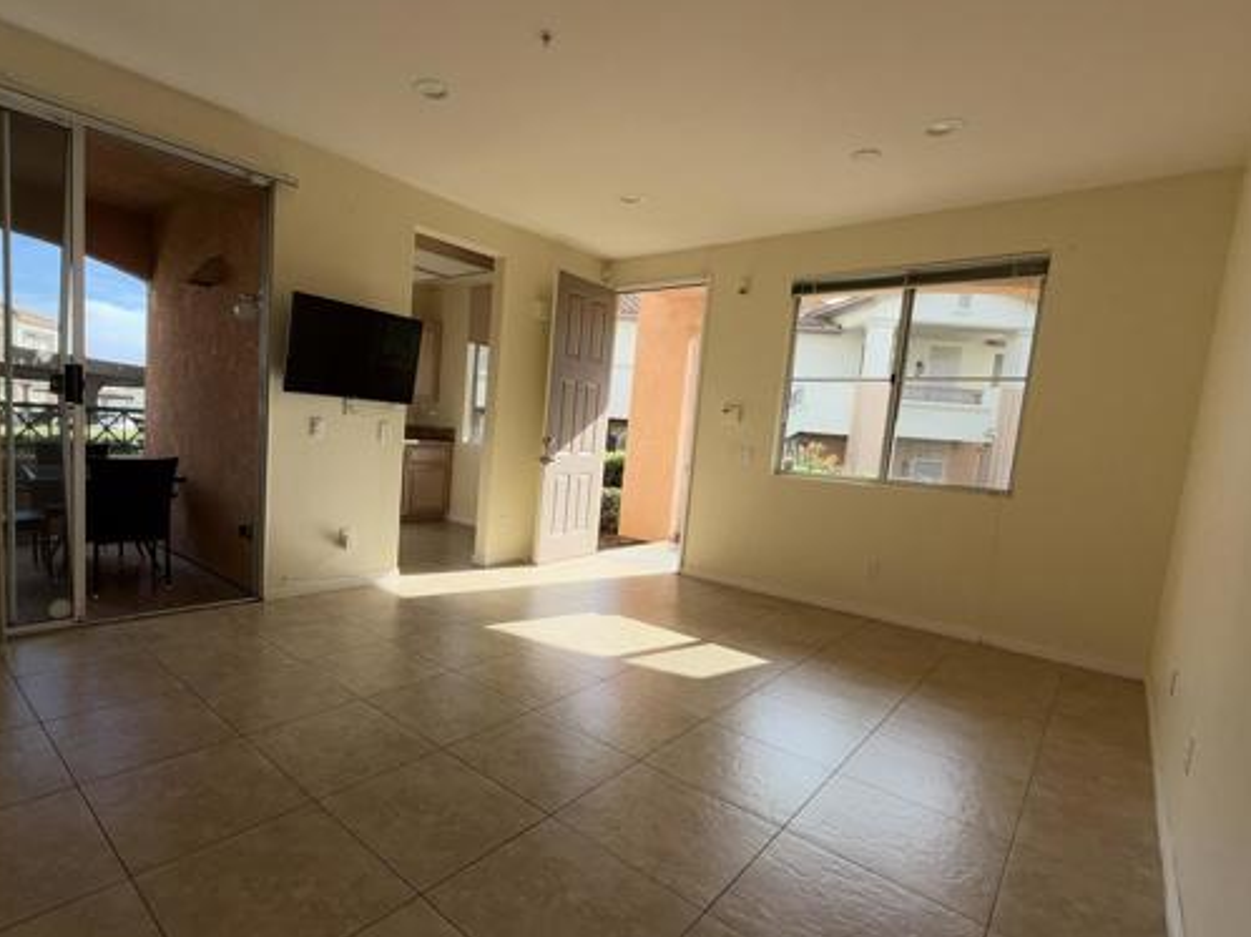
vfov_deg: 71.5
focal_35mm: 18
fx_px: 650
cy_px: 495
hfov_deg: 86.7
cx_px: 500
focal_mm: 2.22
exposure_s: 1/267
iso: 16
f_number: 2.2
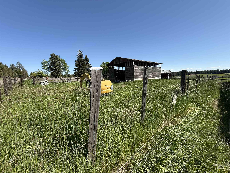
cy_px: 86
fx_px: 93
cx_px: 115
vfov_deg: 85.7
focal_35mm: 14
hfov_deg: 102.1
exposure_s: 1/1211
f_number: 2.2
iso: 50
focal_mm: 2.22
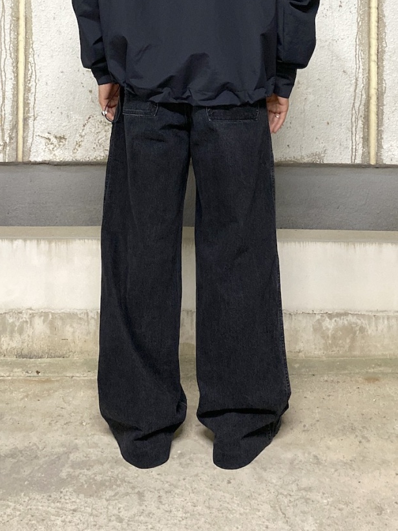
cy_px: 259
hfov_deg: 51.4
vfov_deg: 65.3
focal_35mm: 27
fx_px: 414
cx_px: 194
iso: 500
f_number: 1.8
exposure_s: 1/25
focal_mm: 4.25
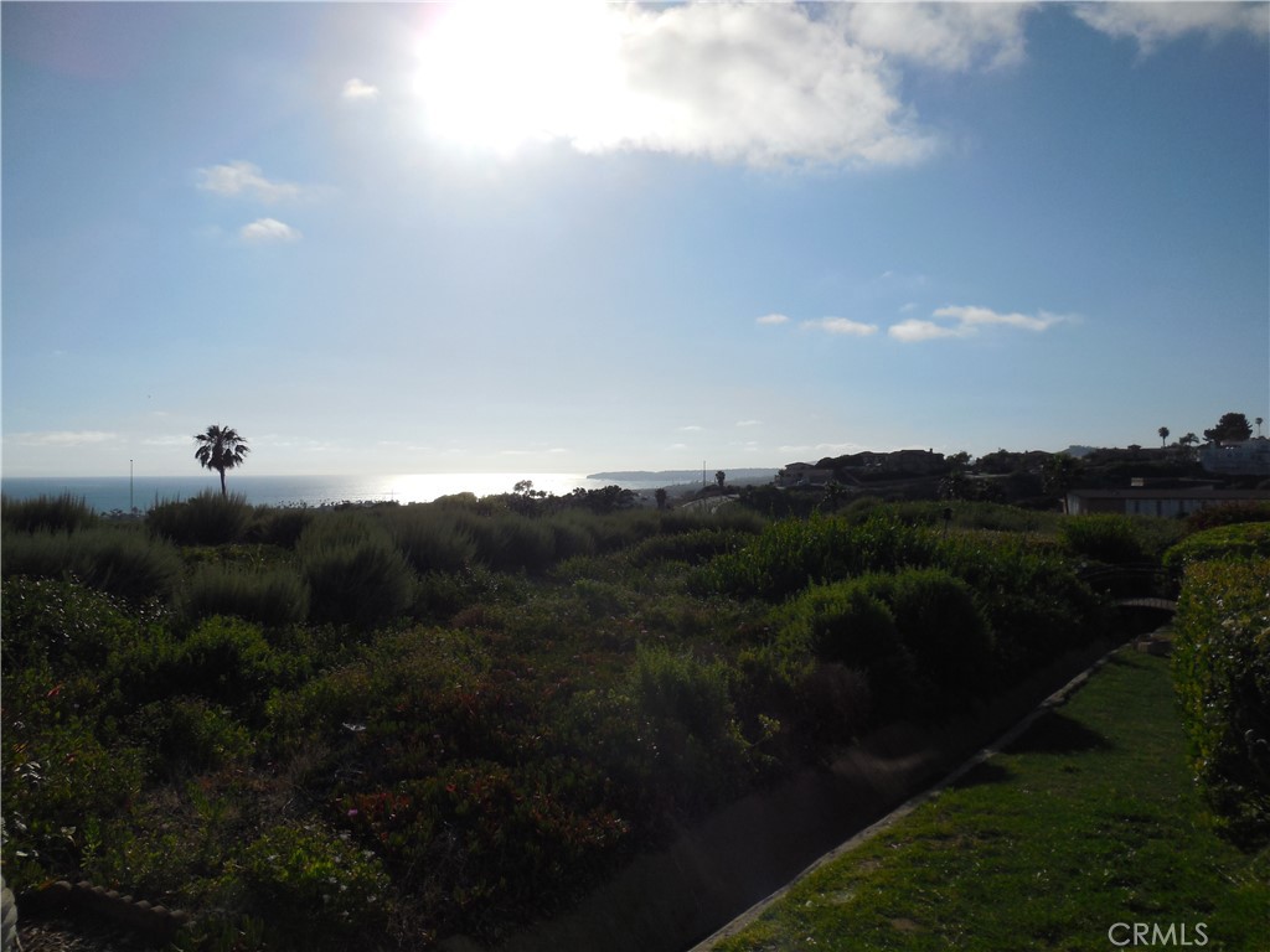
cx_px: 635
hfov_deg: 69.4
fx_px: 917
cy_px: 476
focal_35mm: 25
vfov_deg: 54.9
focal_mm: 4.5
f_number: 6.2
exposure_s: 1/1600
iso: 125
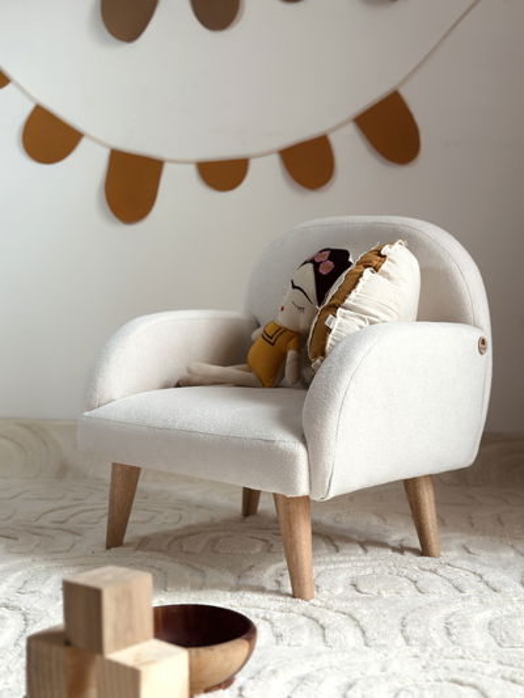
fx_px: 968
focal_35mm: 48
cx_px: 262
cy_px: 349
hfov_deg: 30.3
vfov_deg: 39.6
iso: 80
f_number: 1.78
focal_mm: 6.86
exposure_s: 1/291
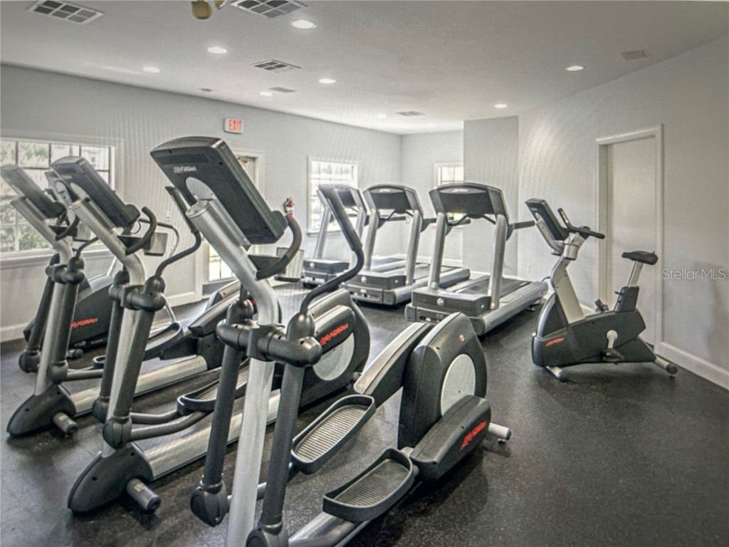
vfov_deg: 53.1
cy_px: 274
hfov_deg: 67.3
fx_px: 548
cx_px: 364
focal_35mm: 26
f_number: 1.5
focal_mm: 5.7
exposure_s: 1/60
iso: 160
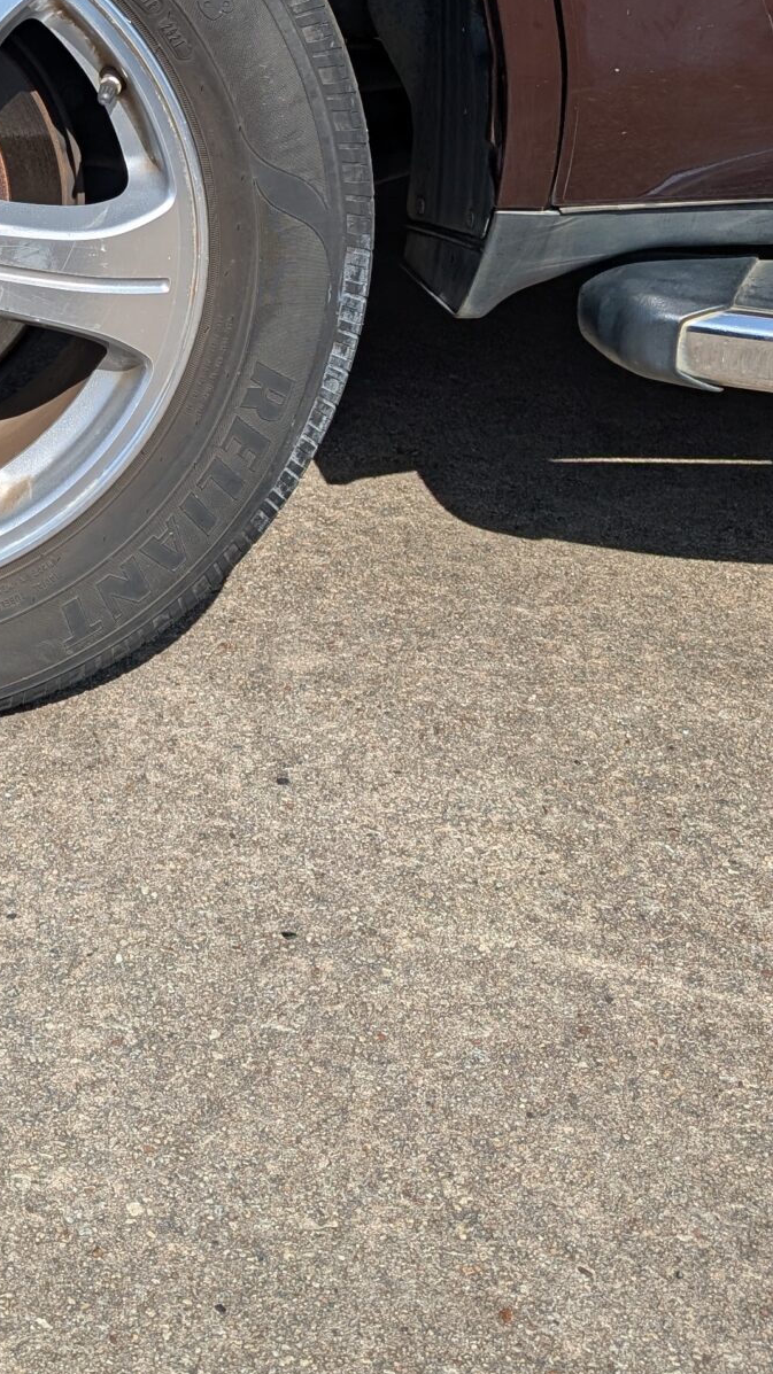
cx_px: -103
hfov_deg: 20.3
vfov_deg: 35.2
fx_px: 2041
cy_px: 158
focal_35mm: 56
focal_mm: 6.9
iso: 21
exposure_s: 1/1357
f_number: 1.68
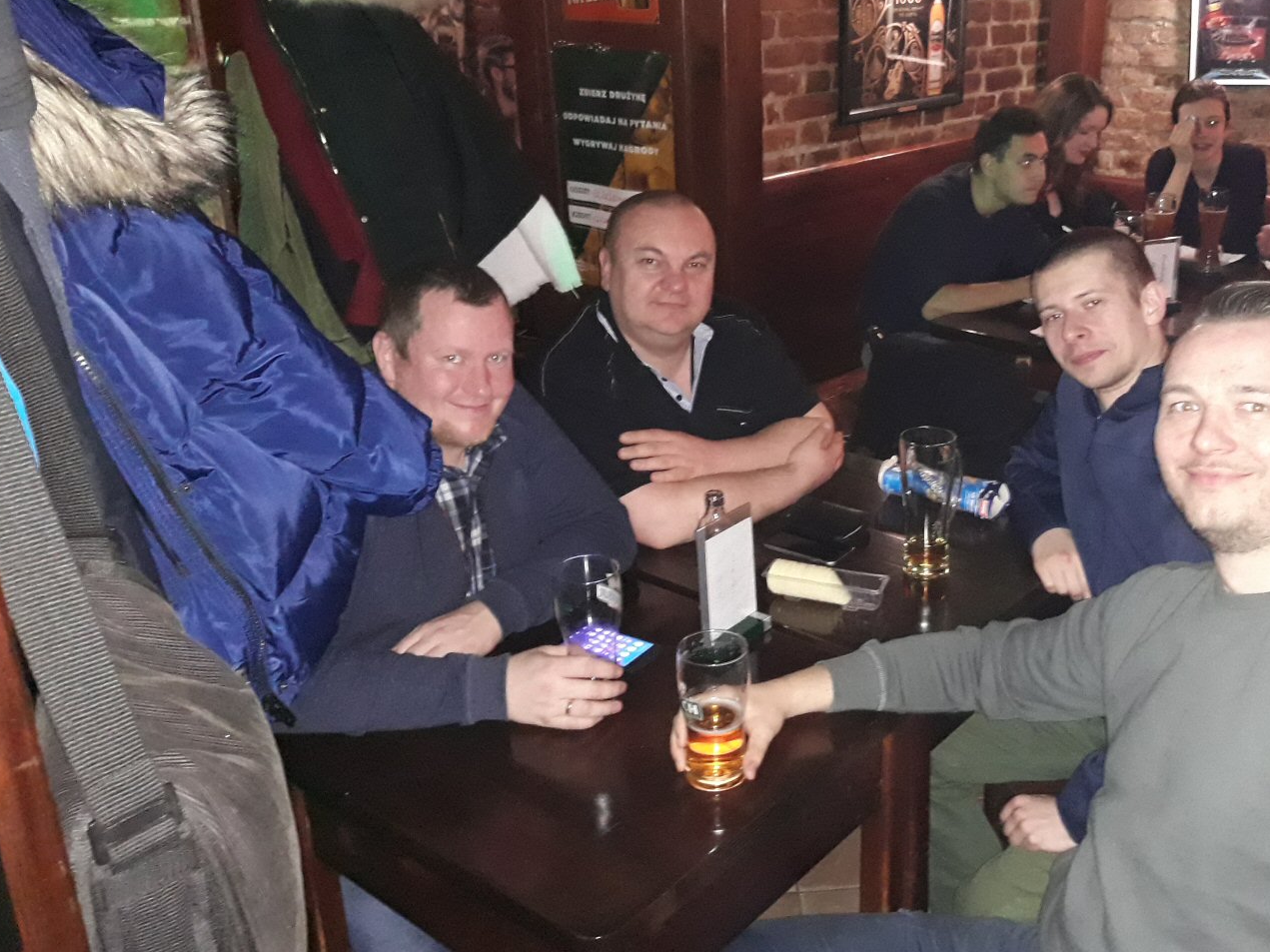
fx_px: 1247
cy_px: 401
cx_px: 784
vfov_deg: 41.7
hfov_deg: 53.4
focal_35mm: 34
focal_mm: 3.71
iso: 640
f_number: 1.7
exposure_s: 1/20
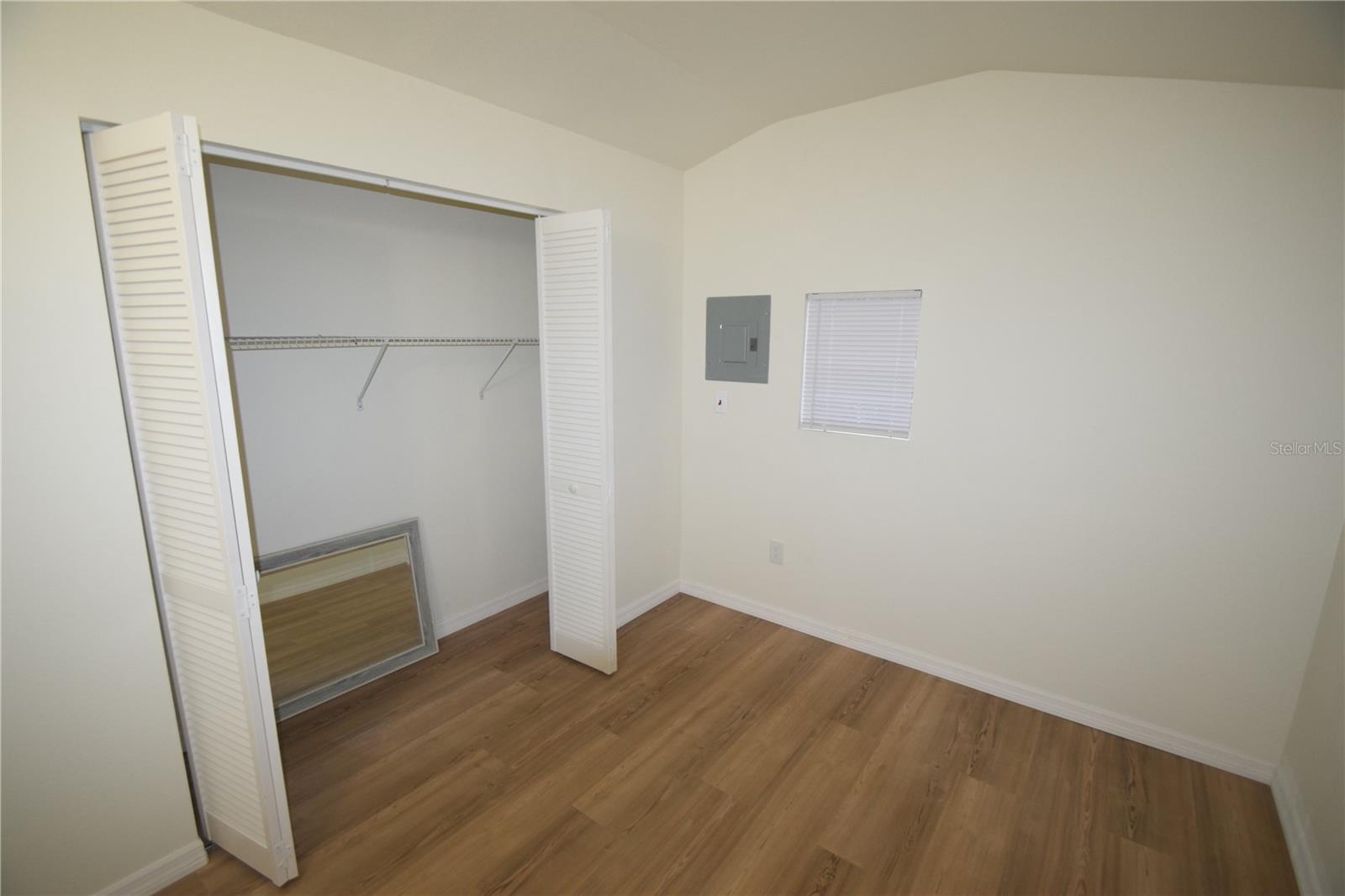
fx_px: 560
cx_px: 672
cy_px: 448
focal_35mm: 15
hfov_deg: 100.4
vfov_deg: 77.3
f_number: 4
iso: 800
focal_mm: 10
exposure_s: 1/60
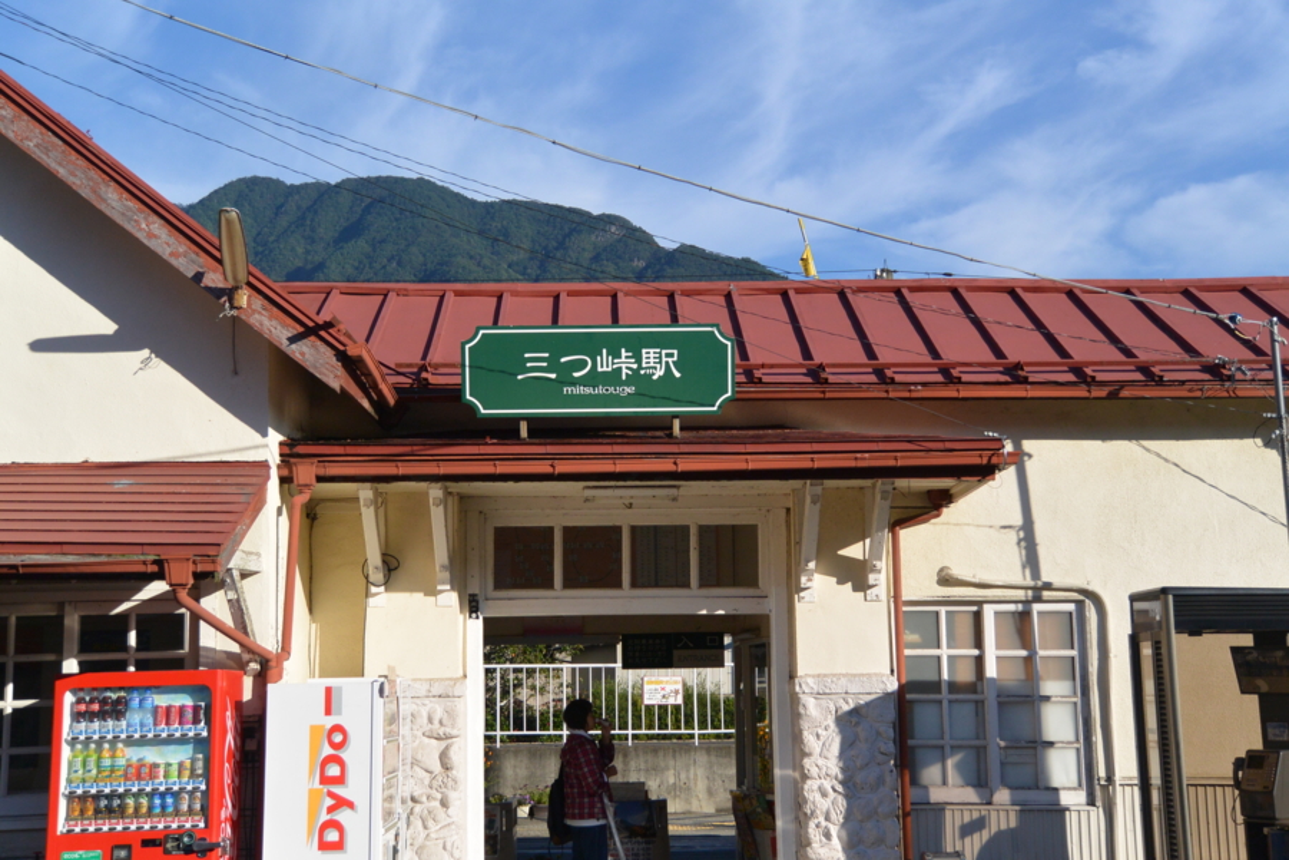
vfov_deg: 26.5
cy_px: 430
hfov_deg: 38.9
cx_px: 644
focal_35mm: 51
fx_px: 1826
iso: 160
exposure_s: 1/800
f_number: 5.6
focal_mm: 19.2
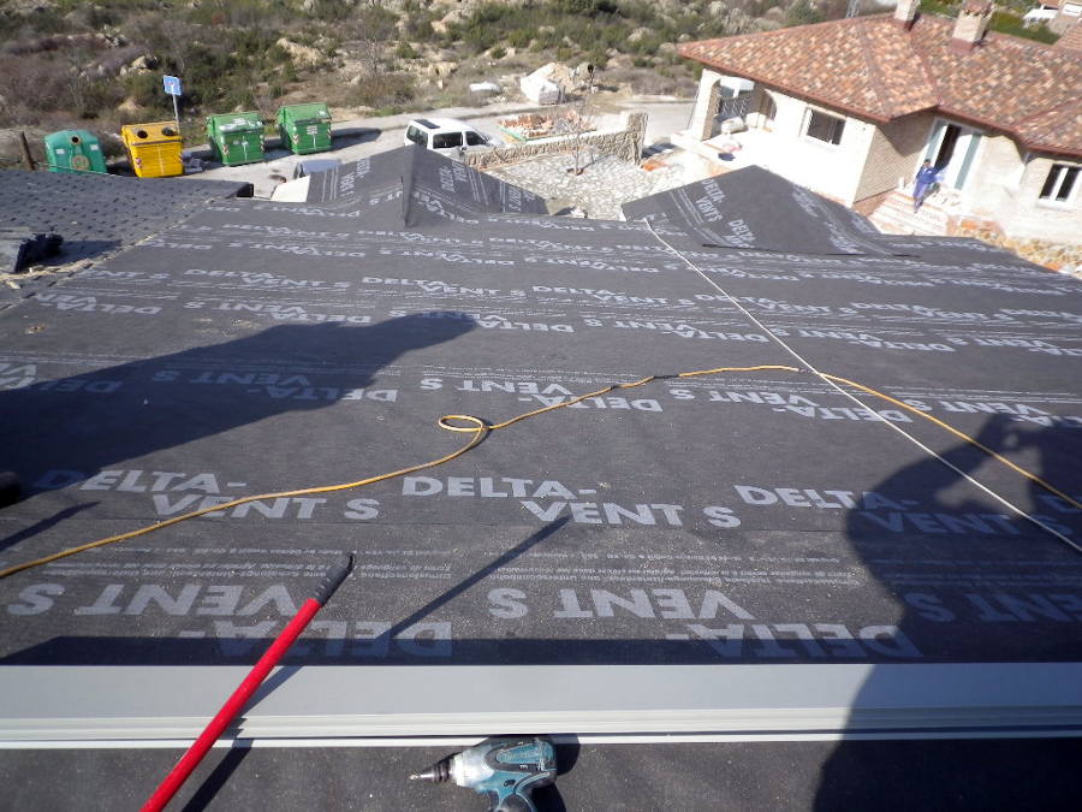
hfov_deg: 63.4
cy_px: 406
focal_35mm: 28
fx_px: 875
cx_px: 541
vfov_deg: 49.7
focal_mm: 5.05
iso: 80
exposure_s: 1/400
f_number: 3.5
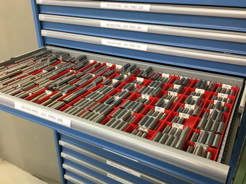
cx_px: 116
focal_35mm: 33
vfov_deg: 42.9
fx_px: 235
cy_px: 100
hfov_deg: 55.3
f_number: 2.2
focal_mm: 4.15
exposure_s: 1/30
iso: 100
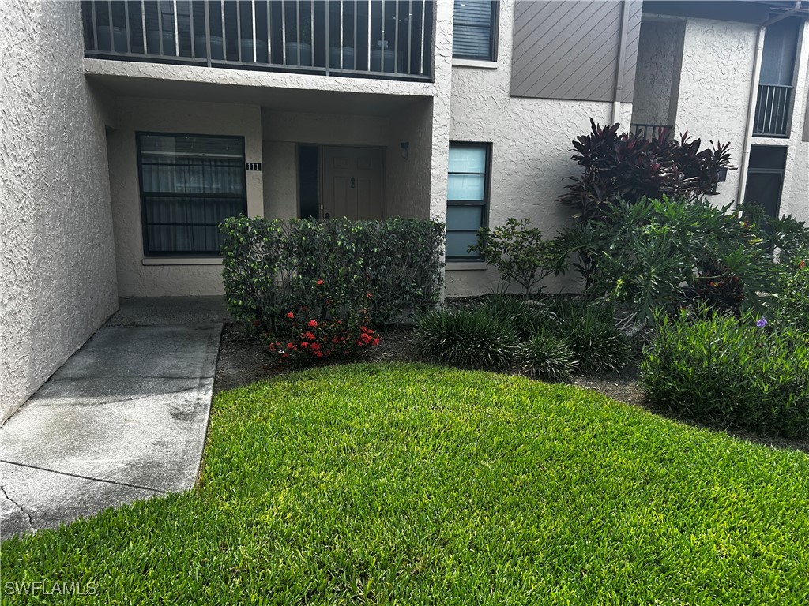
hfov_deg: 67.3
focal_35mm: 26
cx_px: 404
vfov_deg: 53.1
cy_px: 303
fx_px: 608
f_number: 1.5
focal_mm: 5.7
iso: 50
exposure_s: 1/743
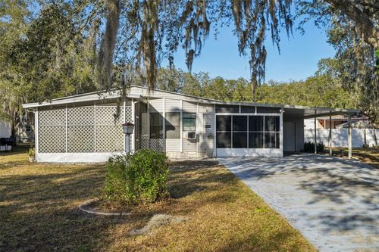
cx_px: 190
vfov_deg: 37.8
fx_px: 368
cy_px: 126
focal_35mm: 35
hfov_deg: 54.5
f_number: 8
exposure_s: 1/160
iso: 50
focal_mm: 35
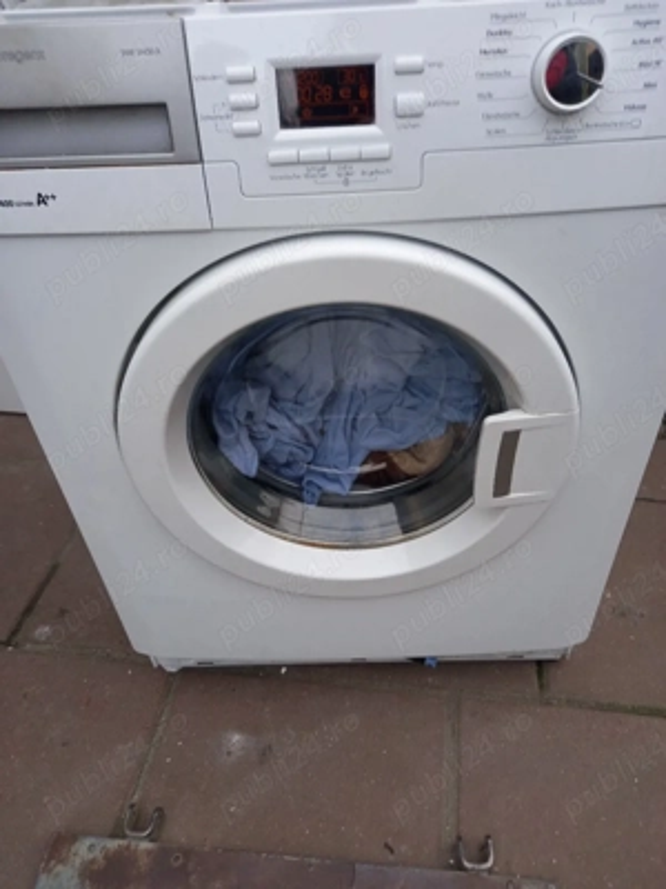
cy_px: 444
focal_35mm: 25
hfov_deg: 54.9
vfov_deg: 69.4
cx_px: 333
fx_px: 641
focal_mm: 4.6
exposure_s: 1/50.3
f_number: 2
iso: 50
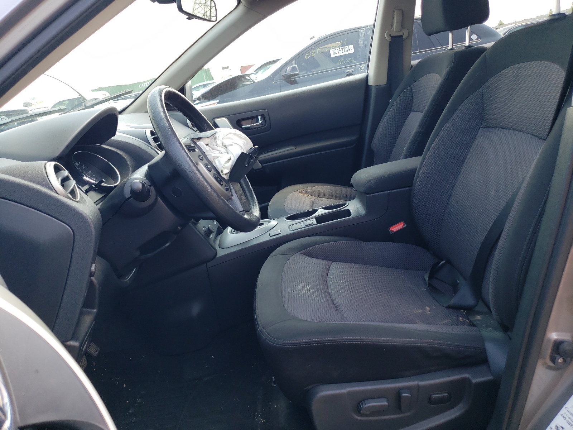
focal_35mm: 26
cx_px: 286
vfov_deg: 53.1
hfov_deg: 67.3
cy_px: 215
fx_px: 430
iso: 50
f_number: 1.5
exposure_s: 1/208
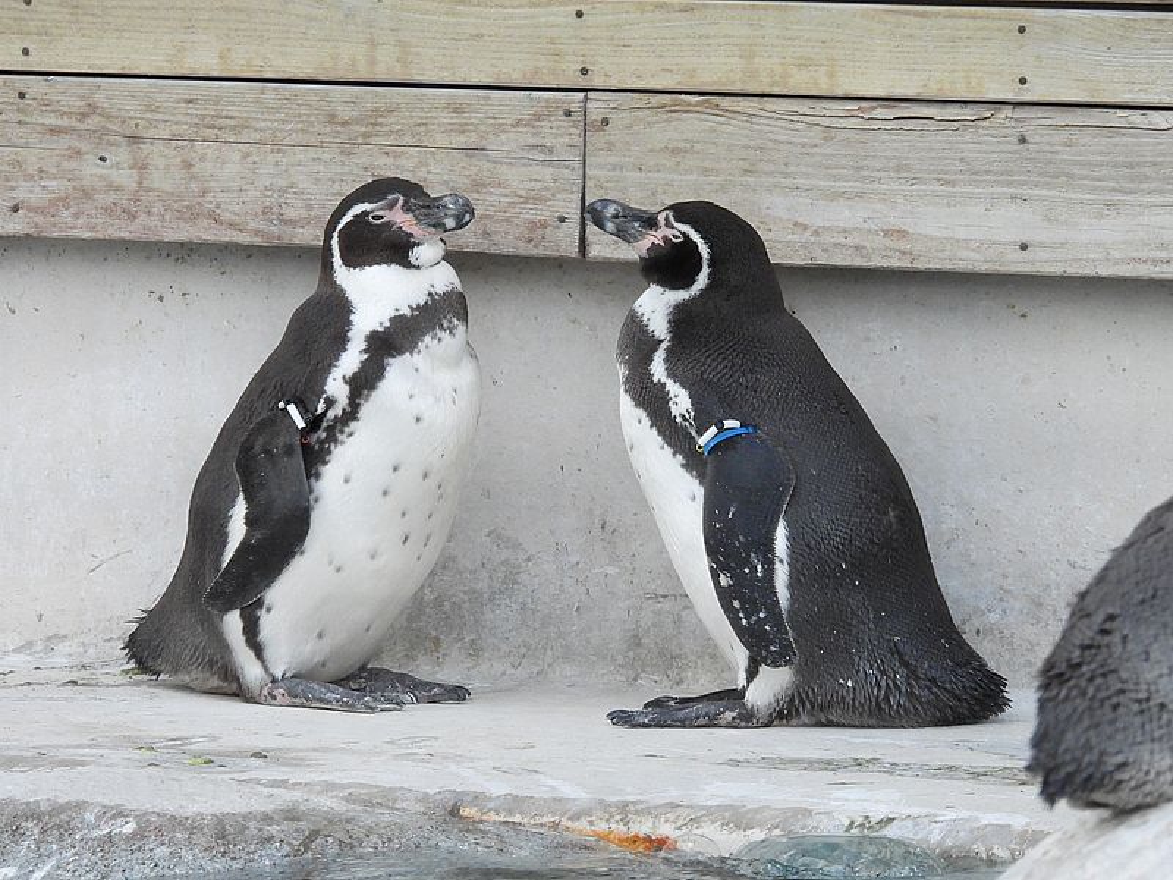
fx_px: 10844
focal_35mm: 320
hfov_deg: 6.2
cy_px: 440
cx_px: 586
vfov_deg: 4.6
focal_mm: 57.1
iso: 800
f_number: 5
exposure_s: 1/800
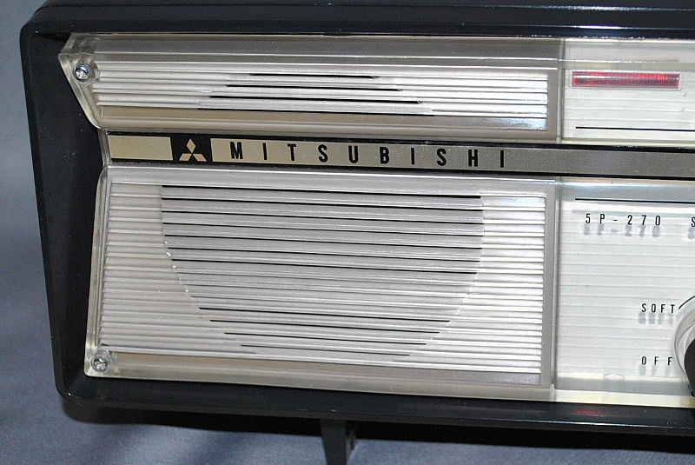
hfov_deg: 43.6
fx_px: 870
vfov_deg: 29.9
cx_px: 348
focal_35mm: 45
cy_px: 232
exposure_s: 1/60
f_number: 4.5
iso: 400
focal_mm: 30
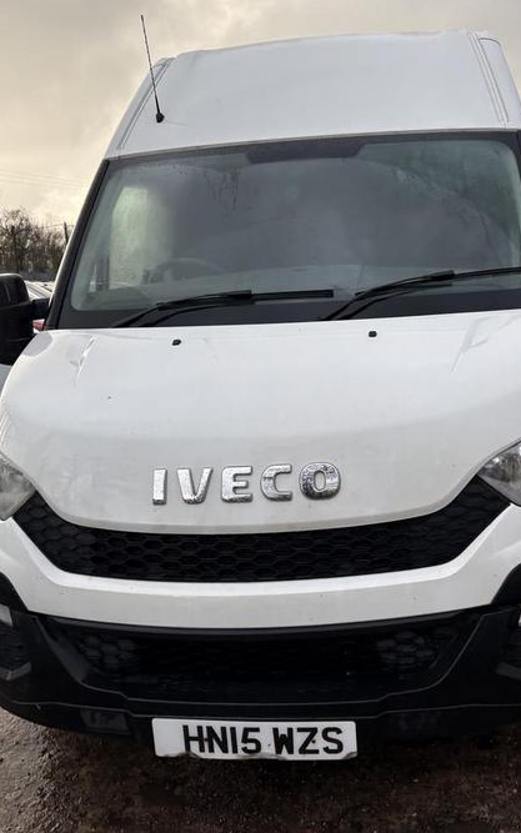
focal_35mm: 37
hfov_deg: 34.0
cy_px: 415
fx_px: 840
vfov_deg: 52.7
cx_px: 359
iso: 64
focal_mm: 5.96
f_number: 1.6
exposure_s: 1/285
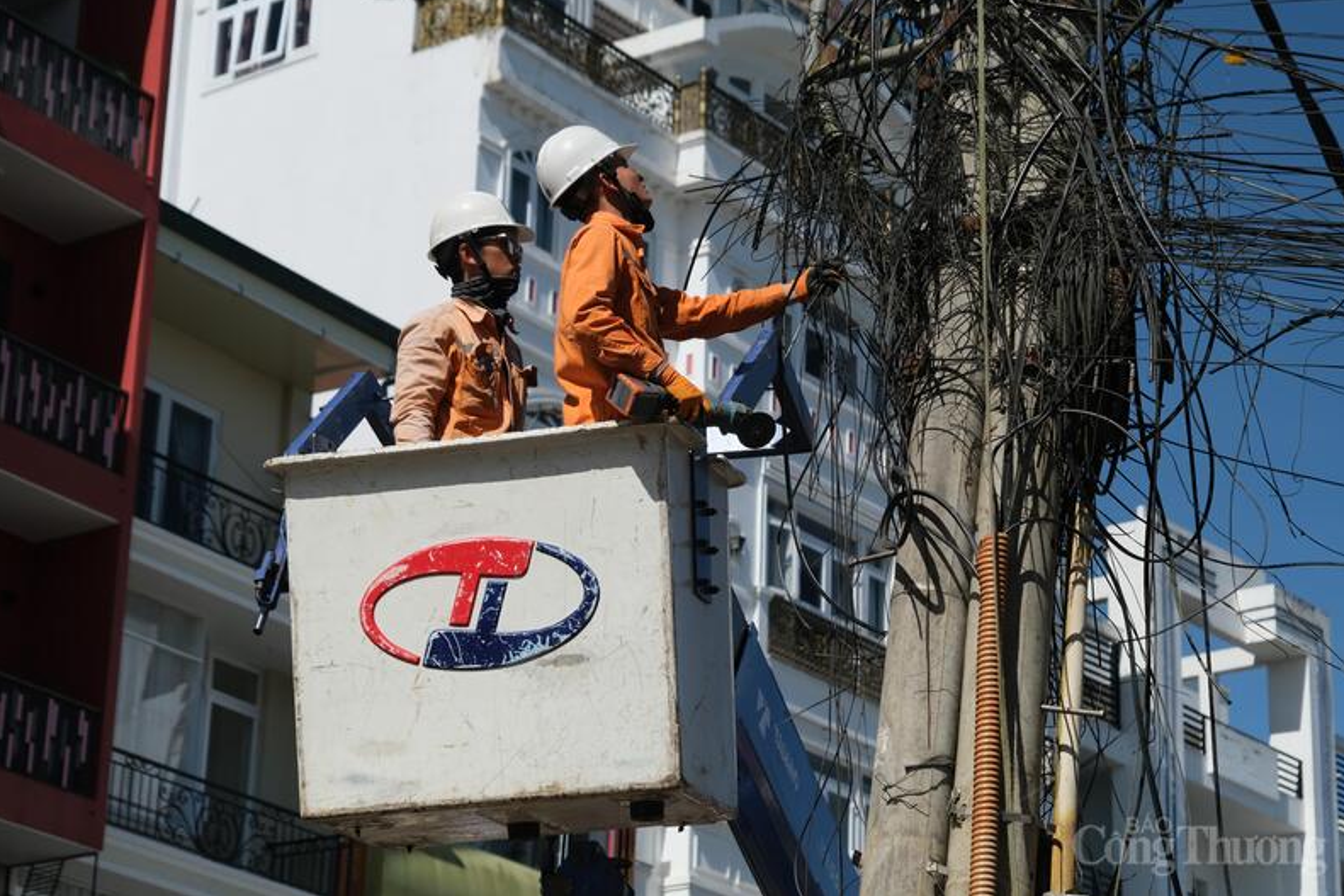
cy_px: 445
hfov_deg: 22.9
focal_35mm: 89
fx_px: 3322
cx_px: 673
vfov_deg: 15.4
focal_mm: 58.6
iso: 320
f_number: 5
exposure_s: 1/2900
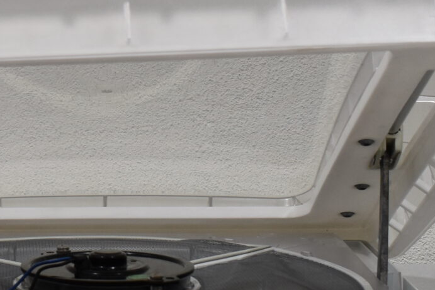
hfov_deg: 16.0
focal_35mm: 128
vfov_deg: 10.7
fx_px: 1545
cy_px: 163
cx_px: 146
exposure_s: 1/125
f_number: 5.6
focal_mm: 23
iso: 320
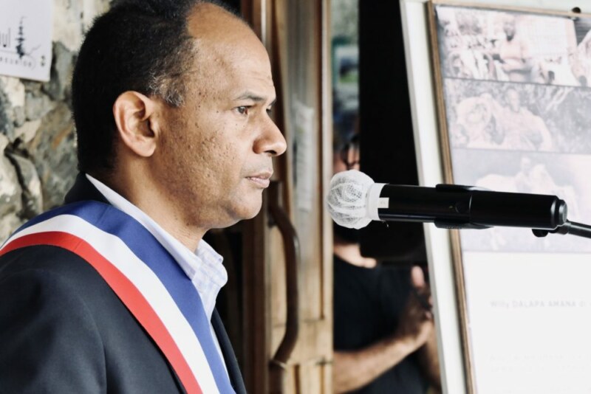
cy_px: 197
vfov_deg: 9.6
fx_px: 2348
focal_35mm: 143
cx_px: 296
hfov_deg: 14.3
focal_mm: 52.3
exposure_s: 1/160
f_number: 4.2
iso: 800
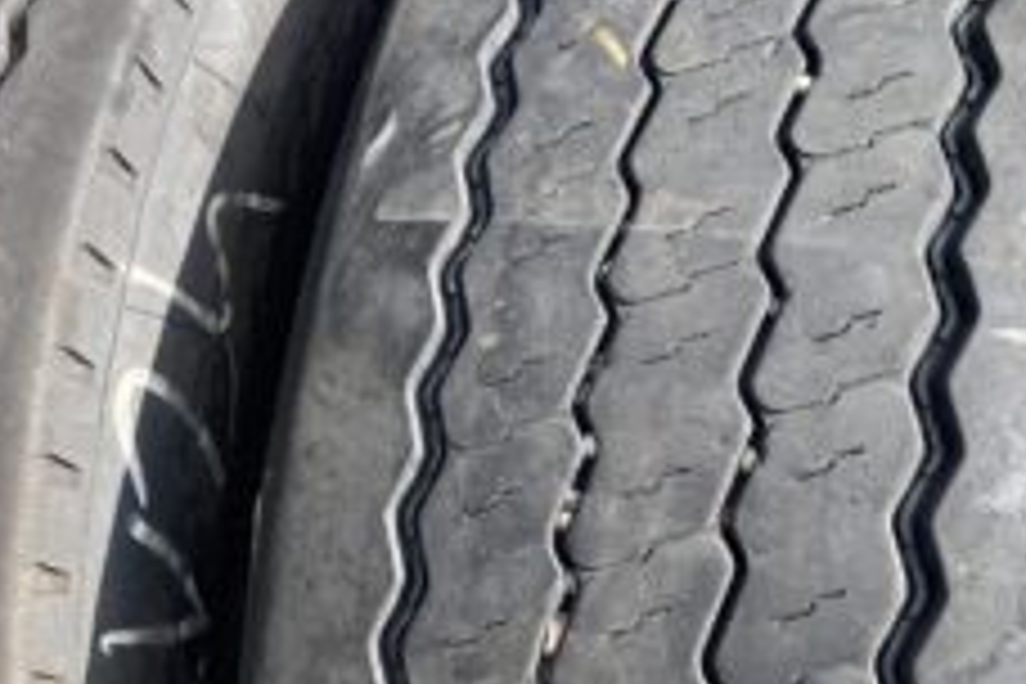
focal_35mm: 51
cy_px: 340
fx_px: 1453
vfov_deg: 26.5
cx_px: 338
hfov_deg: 38.4
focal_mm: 4.25
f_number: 1.8
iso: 32
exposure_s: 1/673
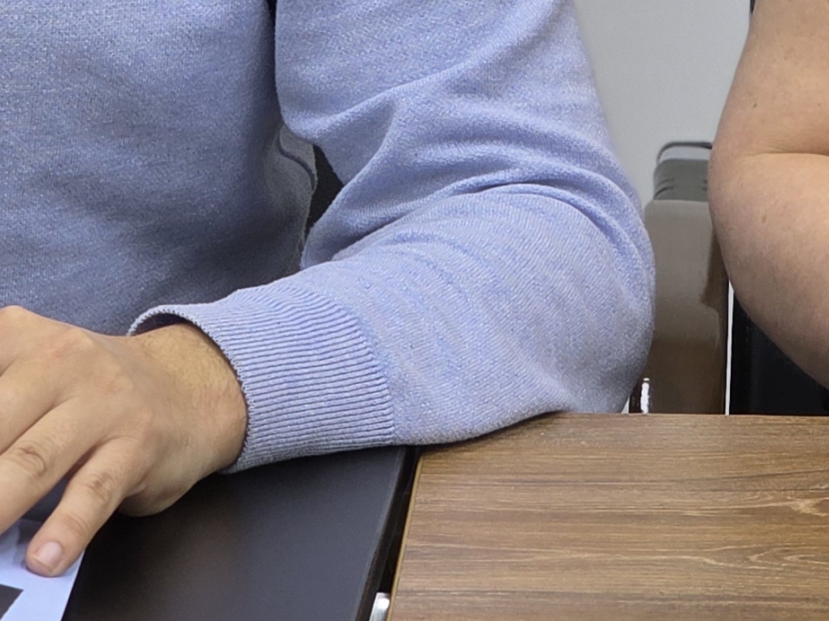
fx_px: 6177
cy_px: -426
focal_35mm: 258
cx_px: 668
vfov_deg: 5.7
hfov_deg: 7.7
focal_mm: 7.9
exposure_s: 1/100
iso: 64
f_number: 2.4
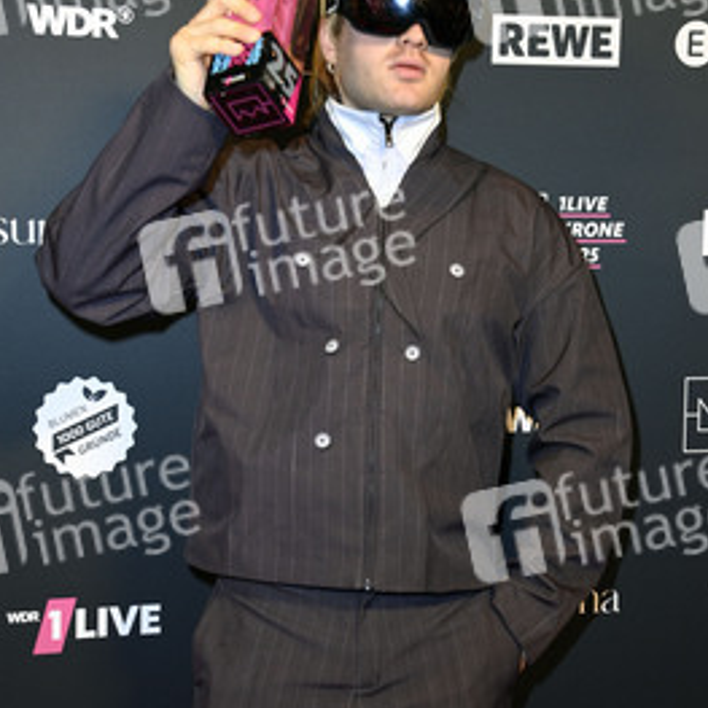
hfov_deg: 24.3
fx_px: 1643
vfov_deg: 24.3
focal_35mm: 71
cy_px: 385
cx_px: 355
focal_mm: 55
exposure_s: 1/200
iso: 2000
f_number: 5
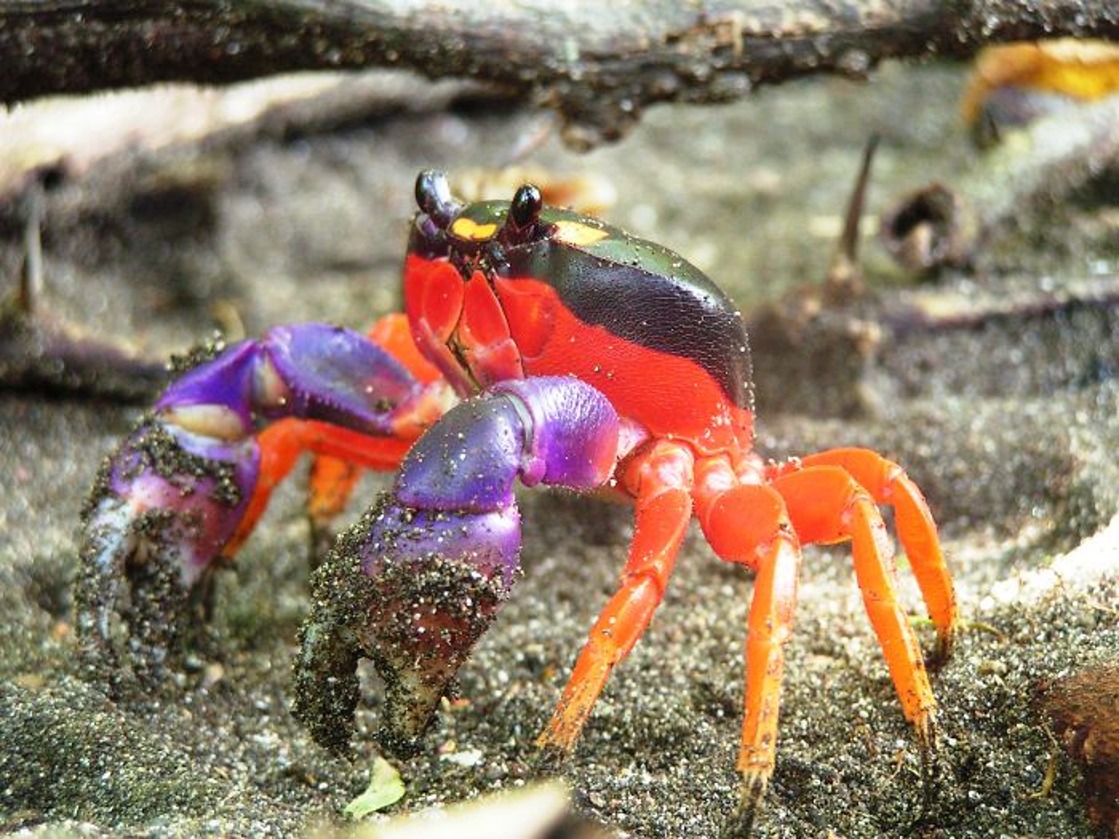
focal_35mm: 168
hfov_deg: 11.8
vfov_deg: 8.8
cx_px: 560
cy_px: 420
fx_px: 5431
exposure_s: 1/50
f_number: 3.2
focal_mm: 27.9
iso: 200
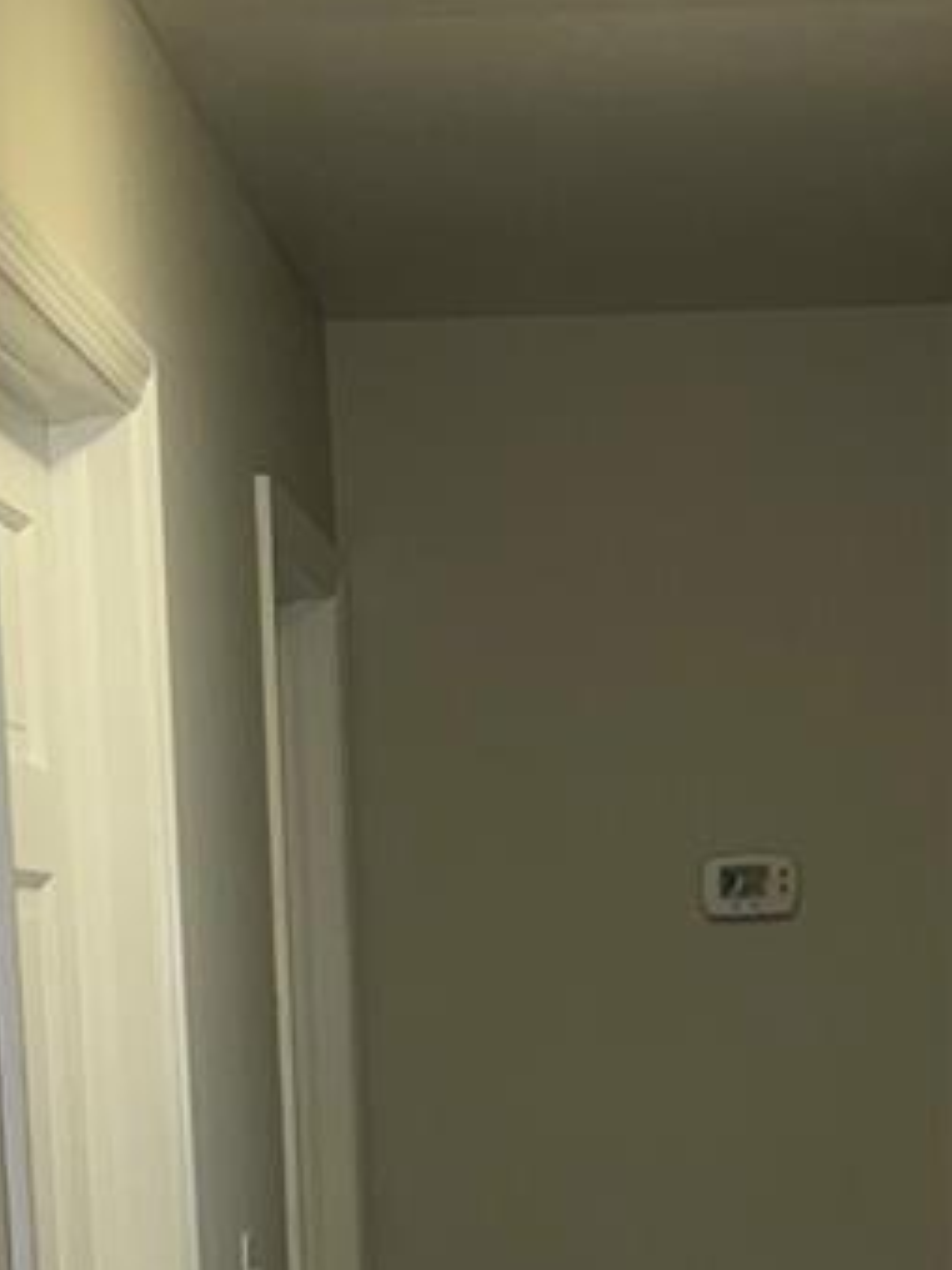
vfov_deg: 19.7
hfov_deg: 16.0
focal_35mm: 92
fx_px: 3376
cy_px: 1615
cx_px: 633
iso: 50
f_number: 1.6
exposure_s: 1/12
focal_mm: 5.1
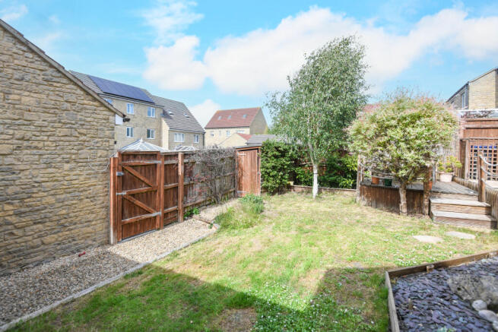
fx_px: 235
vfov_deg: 70.5
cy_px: 166
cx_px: 249
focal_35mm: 17
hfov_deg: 93.3
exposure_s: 1/400
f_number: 6.3
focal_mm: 17
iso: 200
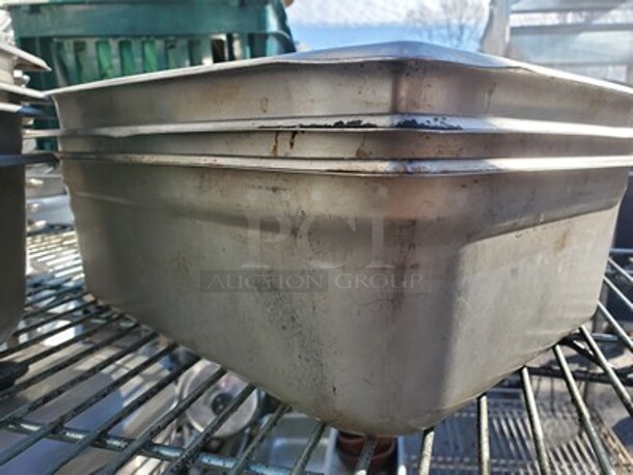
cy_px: 238
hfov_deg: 67.3
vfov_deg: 53.1
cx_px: 316
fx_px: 476
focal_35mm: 26
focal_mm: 4.3
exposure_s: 1/279
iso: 50
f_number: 2.4
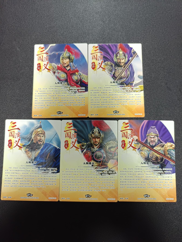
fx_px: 168
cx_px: 91
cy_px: 121
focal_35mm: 24
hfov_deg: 56.8
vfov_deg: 71.6
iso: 613
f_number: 1.7
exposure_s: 1/50
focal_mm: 5.31
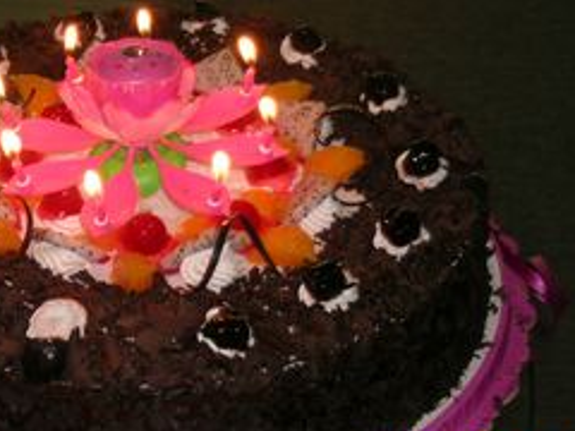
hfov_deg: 16.7
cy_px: 183
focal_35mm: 118
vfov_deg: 12.6
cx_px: 226
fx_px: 1960
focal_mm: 15.6
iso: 50
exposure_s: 1/15
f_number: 4
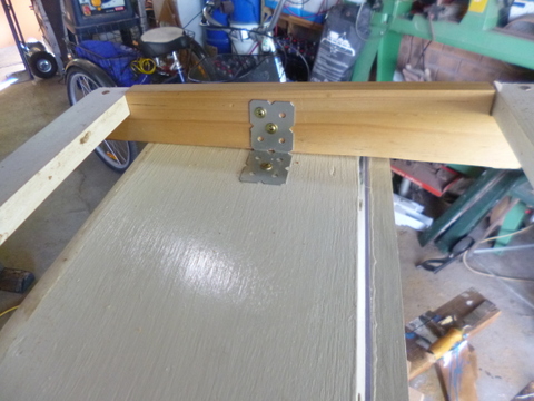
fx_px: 370
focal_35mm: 24
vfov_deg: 56.8
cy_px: 200
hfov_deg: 71.6
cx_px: 267
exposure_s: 1/20
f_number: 2.5
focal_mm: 4.3
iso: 400
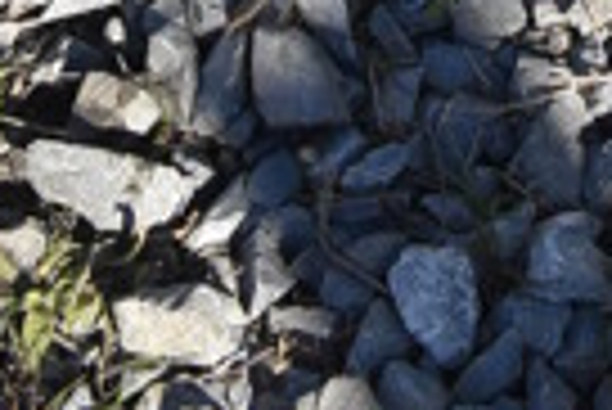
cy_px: -1575
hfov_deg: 9.2
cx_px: 634
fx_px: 3761
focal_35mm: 221
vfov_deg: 5.1
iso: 200
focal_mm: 22
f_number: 7.1
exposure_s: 1/320
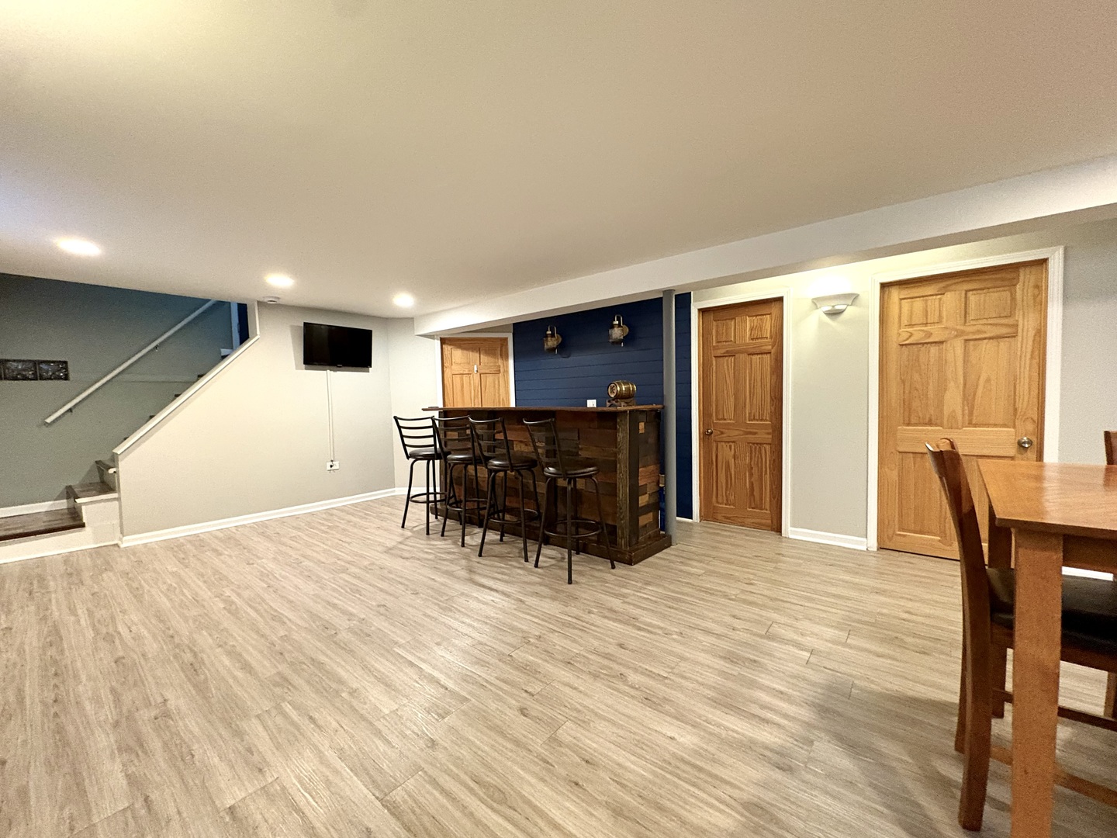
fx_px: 452
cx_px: 558
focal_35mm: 14
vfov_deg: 85.7
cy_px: 419
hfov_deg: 102.1
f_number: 2.2
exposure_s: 1/60
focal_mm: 2.22
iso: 1000
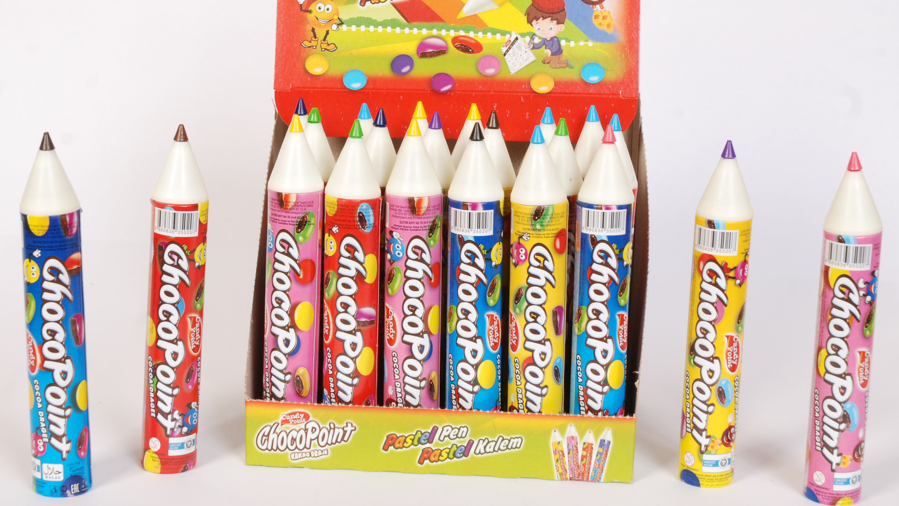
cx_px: 453
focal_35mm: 63
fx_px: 1492
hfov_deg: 33.5
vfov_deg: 19.2
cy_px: 181
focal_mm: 35
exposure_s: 1/125
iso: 200
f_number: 11
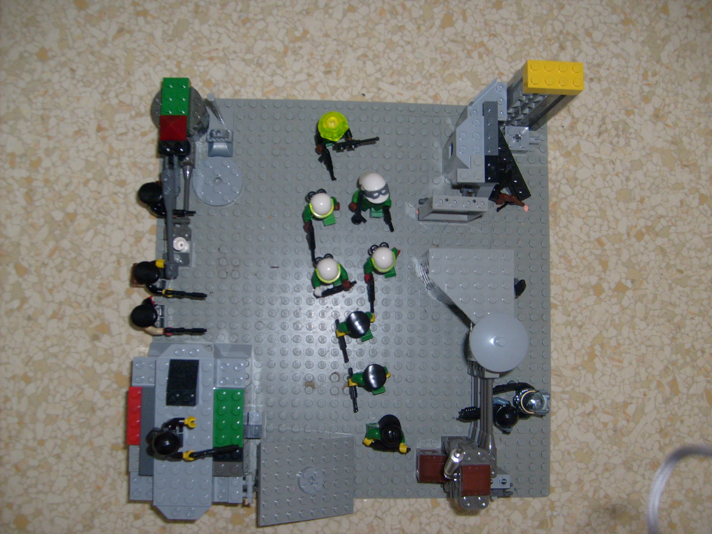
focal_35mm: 35
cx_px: 356
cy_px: 267
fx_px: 720
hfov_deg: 52.6
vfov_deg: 40.7
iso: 100
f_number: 2.8
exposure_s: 1/45
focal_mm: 5.8
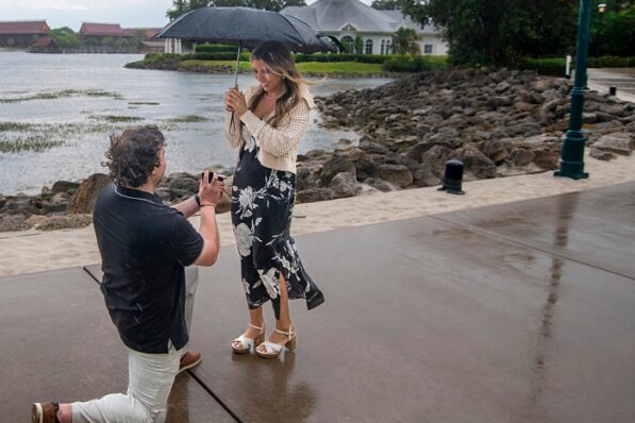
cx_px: 171
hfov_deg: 51.2
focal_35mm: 36
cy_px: 145
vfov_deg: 36.5
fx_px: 635
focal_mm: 21
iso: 100
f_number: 2.8
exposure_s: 1/250
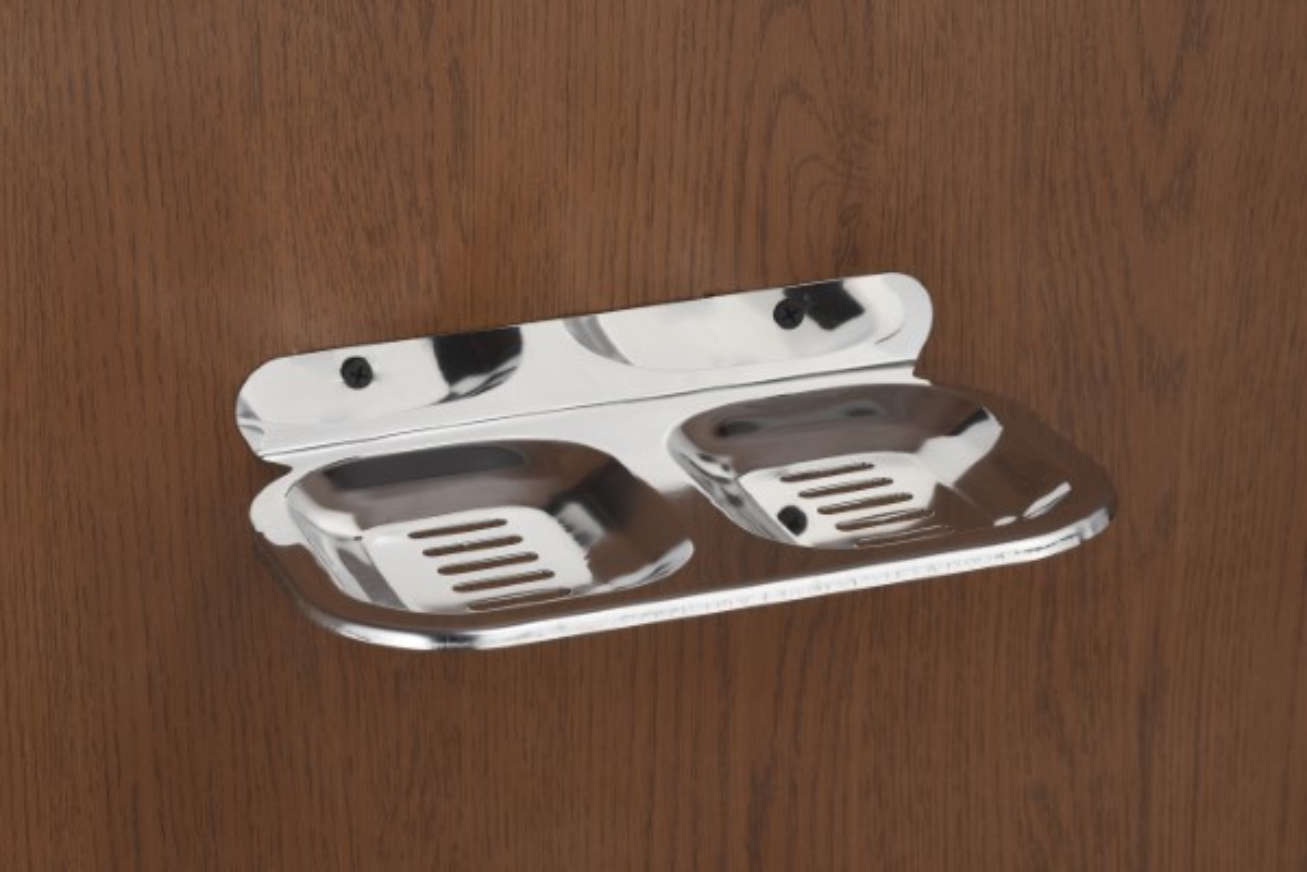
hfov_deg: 16.1
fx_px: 4610
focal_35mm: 127
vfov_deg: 10.8
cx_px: 654
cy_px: 436
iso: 160
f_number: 16
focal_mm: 85
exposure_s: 1/30
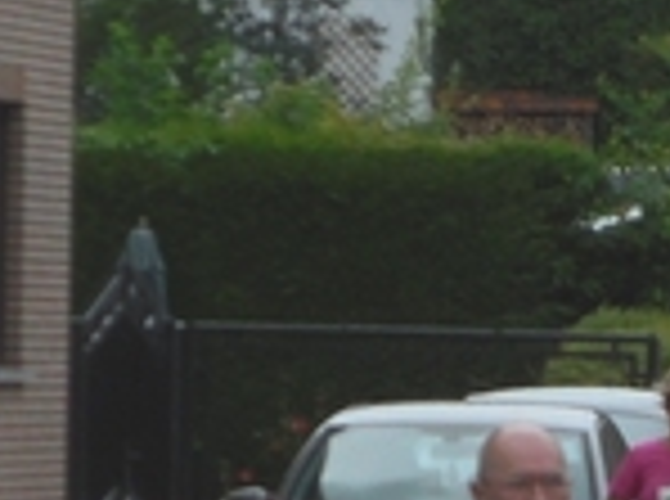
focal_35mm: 787
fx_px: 15196
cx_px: 886
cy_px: 671
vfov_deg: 1.9
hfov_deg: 2.5
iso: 125
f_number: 5.6
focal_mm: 35.1
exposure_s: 1/640
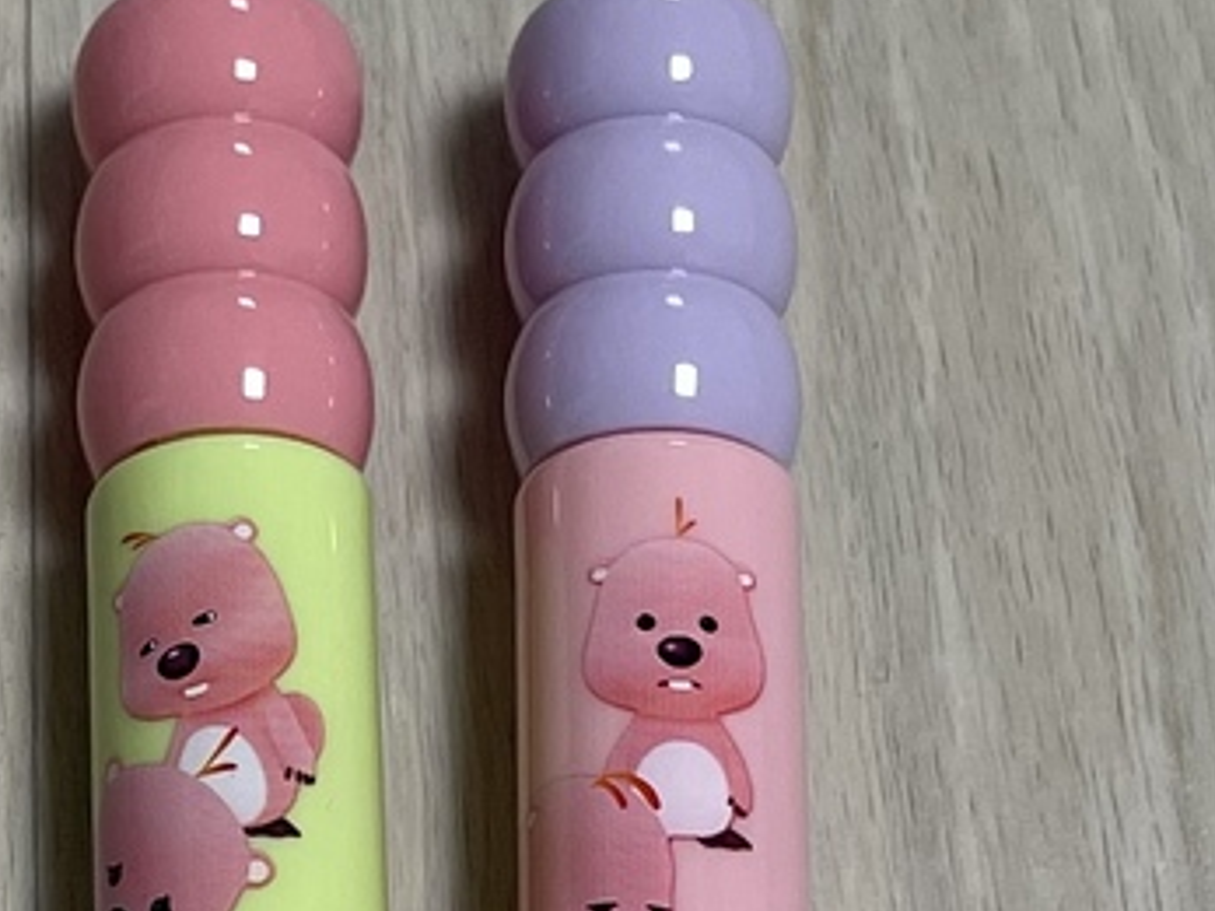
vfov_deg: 31.7
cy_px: 648
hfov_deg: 41.7
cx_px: 438
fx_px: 1579
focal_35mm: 45
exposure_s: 1/120
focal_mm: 4.2
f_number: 1.6
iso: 100
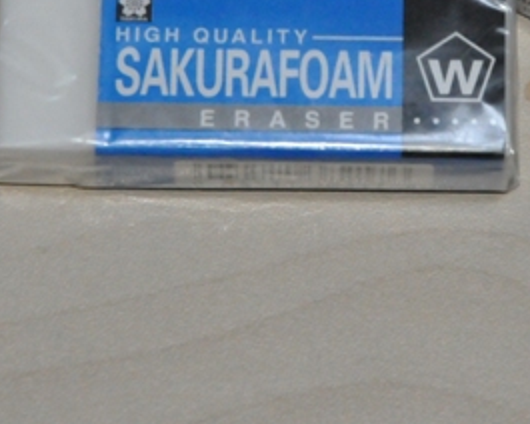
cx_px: 404
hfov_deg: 5.3
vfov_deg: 4.3
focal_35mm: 361
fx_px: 5669
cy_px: -35
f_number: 7.1
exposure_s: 1/60
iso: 3200
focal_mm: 85
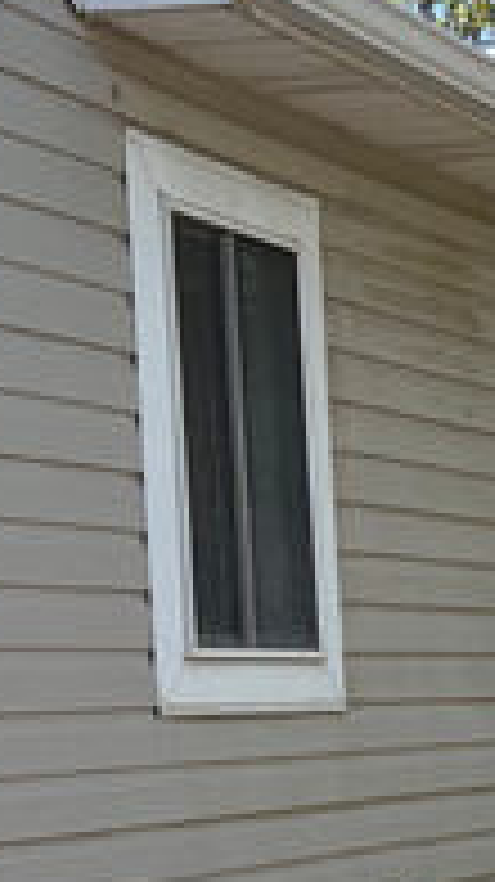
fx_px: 2595
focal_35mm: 111
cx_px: 940
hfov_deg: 10.2
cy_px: 940
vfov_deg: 18.6
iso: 50
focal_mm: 5.96
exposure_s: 1/2538
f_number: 1.6
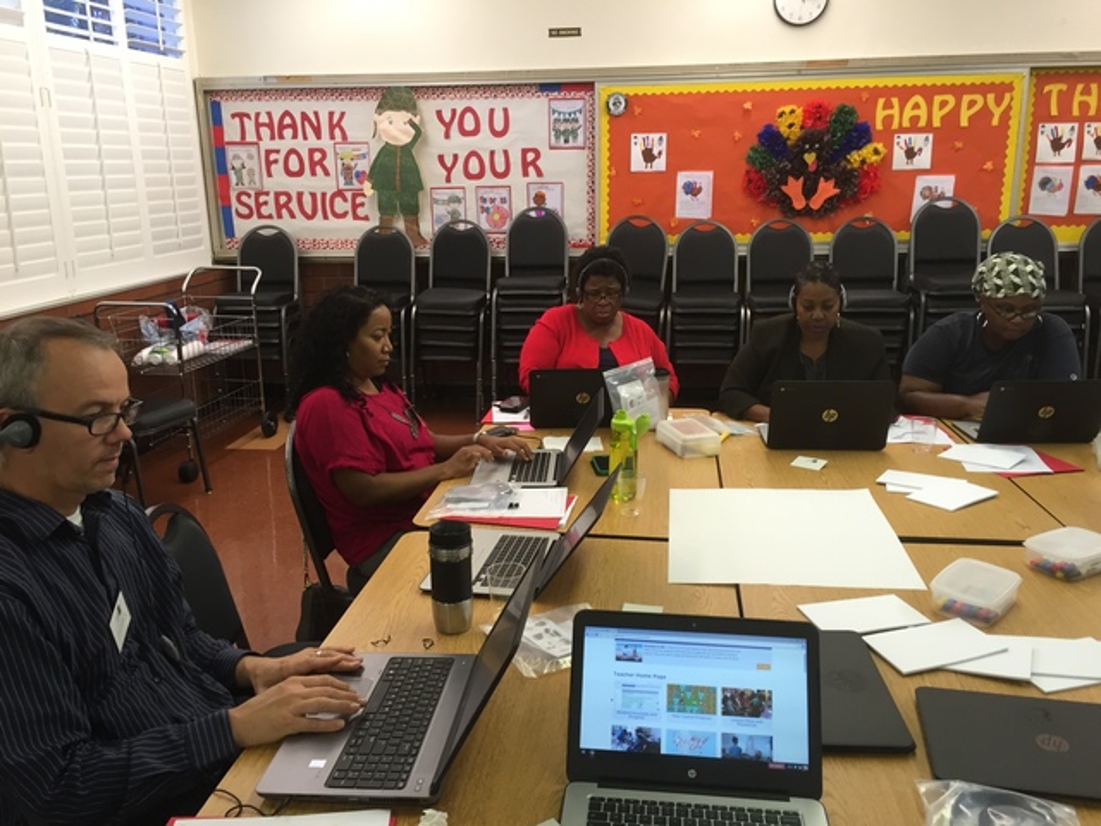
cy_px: 413
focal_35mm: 29
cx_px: 550
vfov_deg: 48.2
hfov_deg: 61.7
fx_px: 922
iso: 80
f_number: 2.2
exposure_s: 1/30
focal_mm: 4.15
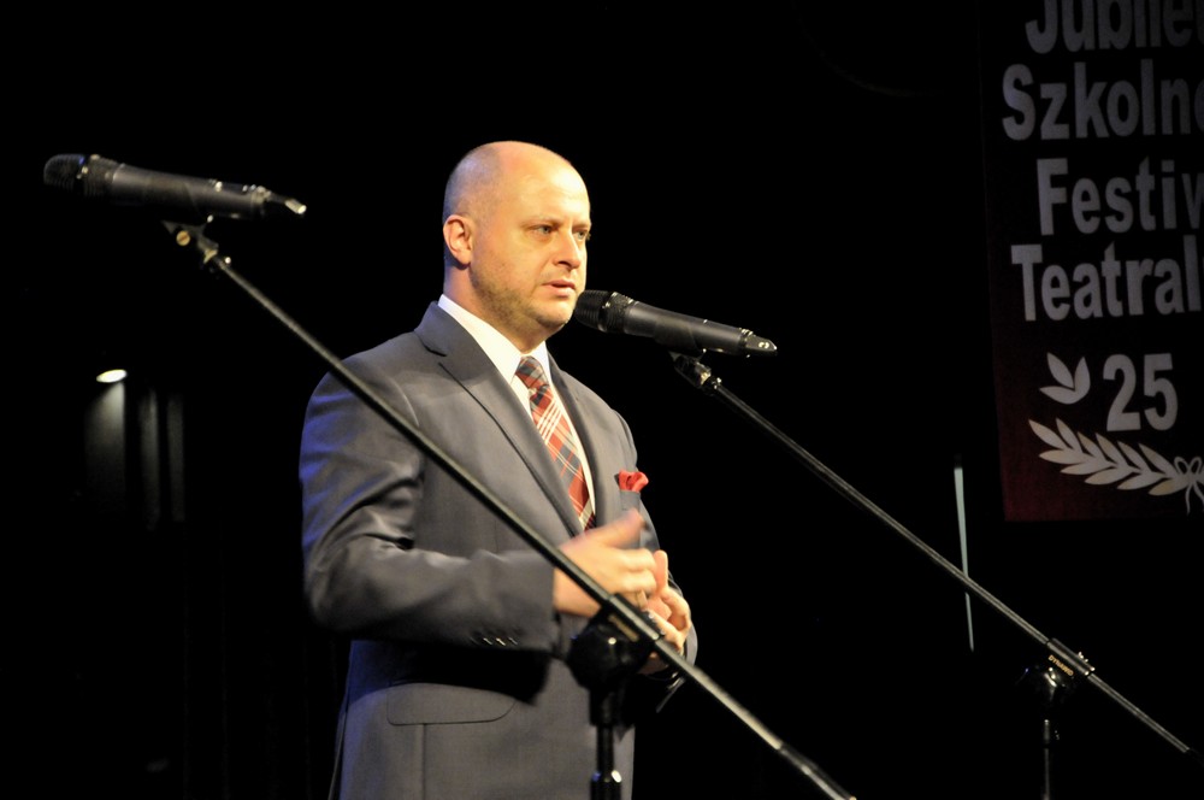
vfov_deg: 8.7
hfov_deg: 13.1
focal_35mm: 158
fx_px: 5261
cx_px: 602
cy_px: 400
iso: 2500
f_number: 5.6
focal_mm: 105
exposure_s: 1/30
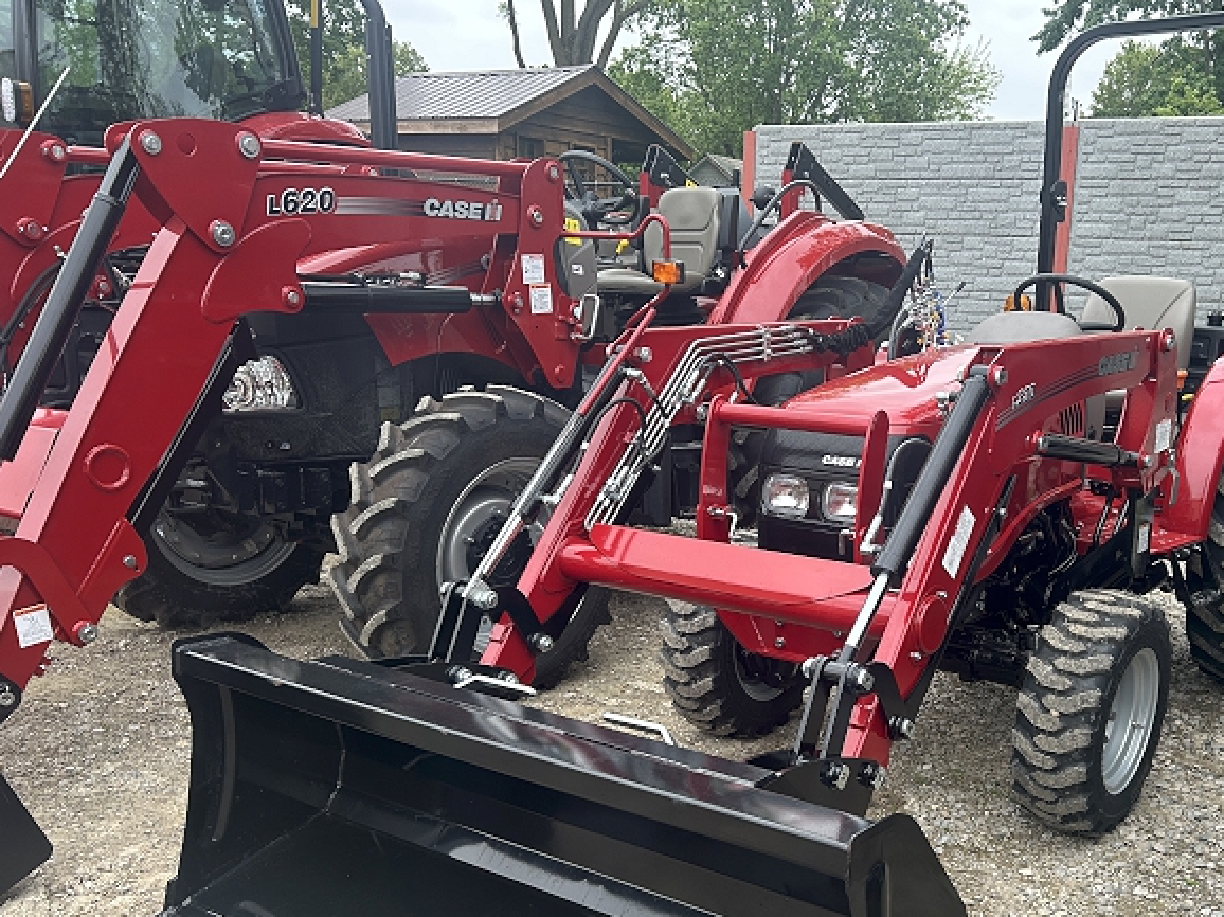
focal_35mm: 36
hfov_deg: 50.3
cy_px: 610
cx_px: 828
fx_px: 1272
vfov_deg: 39.2
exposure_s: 1/302
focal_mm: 5.7
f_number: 1.5
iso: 50
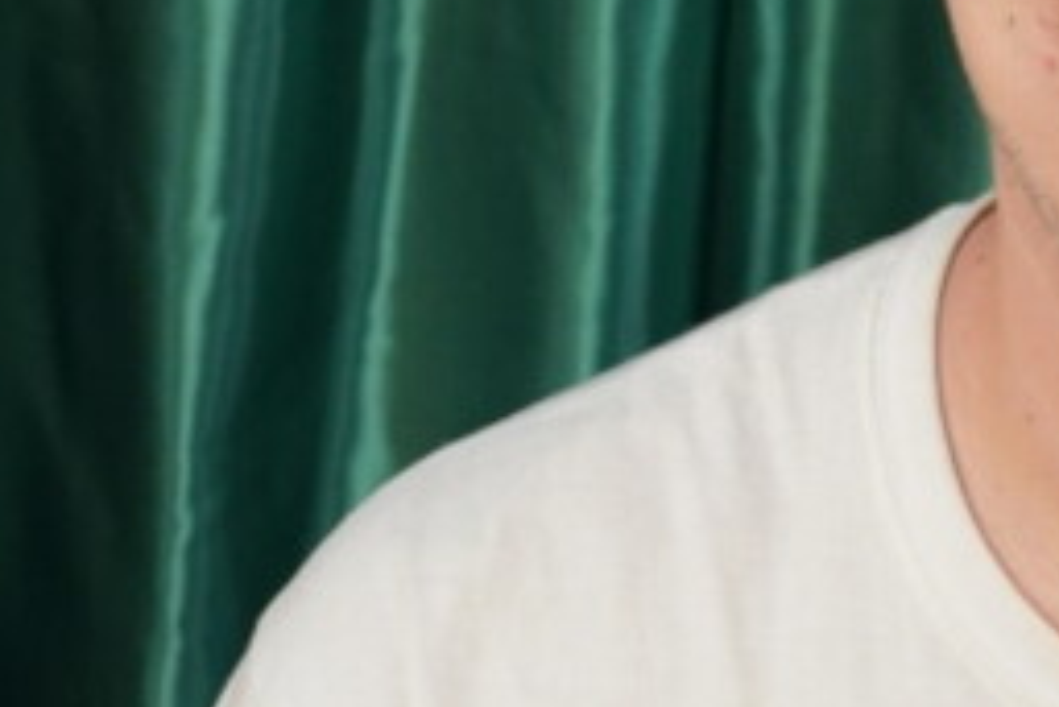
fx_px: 5002
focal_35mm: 170
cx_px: 1270
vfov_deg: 8.0
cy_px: -308
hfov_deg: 11.8
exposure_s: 1/160
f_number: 4.5
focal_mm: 29
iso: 1000
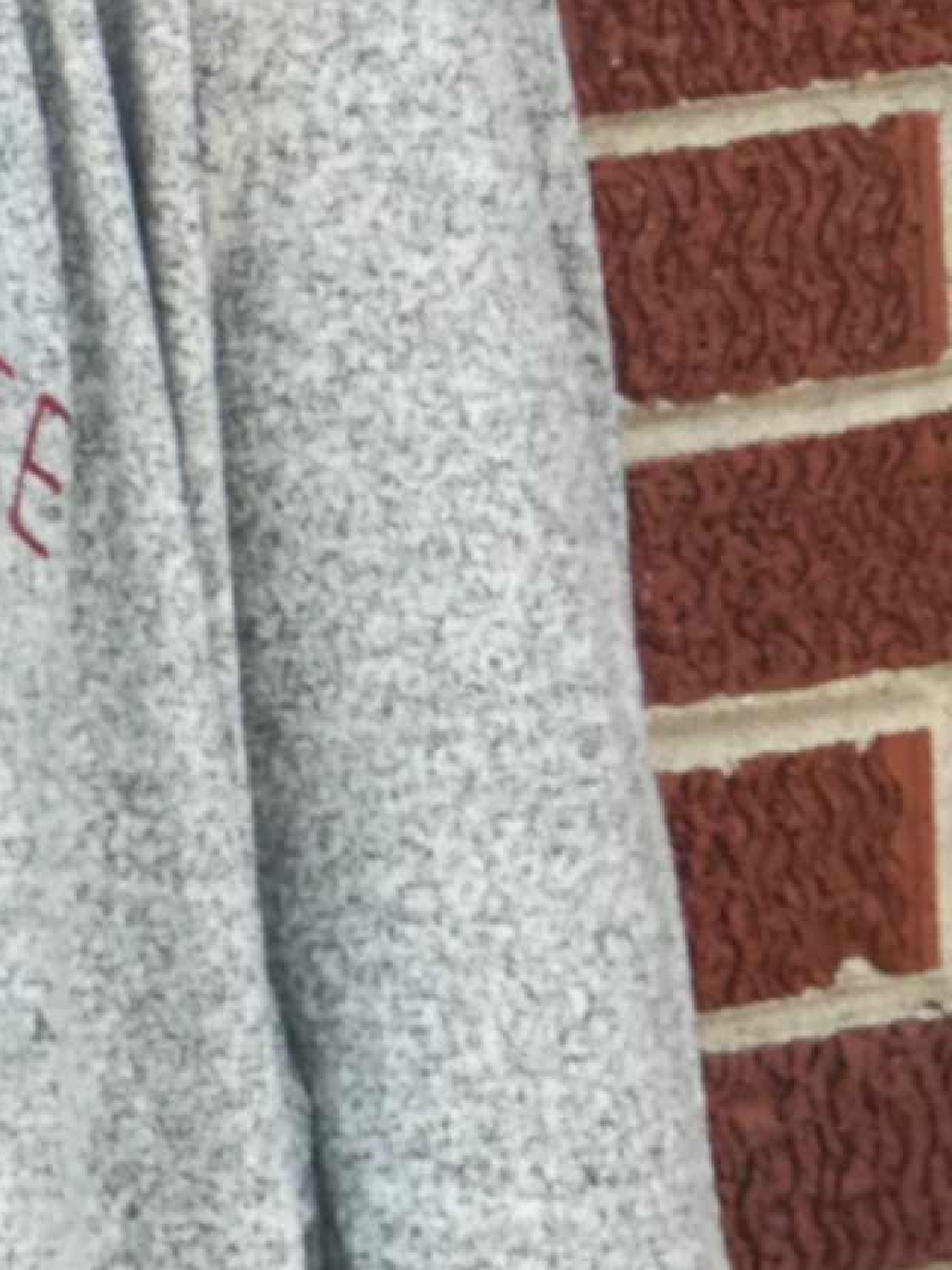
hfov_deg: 5.3
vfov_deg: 7.2
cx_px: -639
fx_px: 10084
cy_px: 289
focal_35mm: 275
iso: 20
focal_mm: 6.6
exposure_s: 1/188
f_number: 2.8
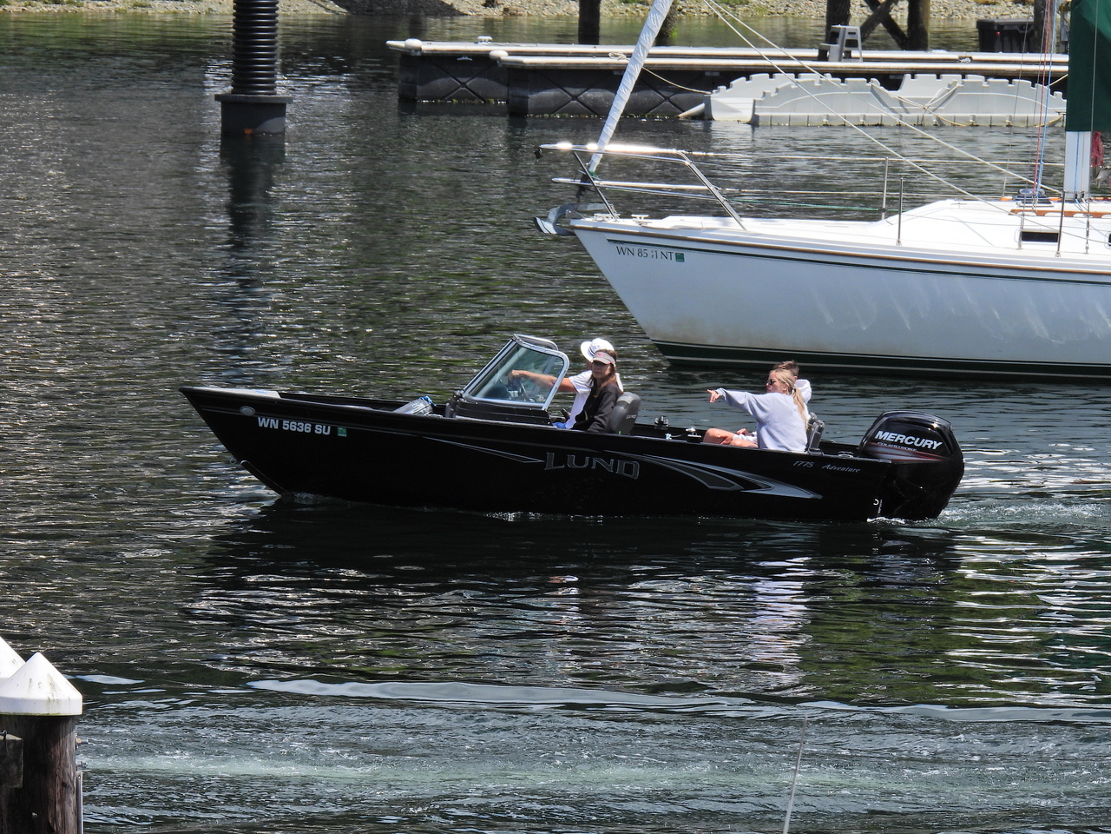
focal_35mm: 500
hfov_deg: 4.0
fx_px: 16047
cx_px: 556
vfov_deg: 3.0
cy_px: 417
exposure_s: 1/800
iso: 100
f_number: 5
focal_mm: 89.2
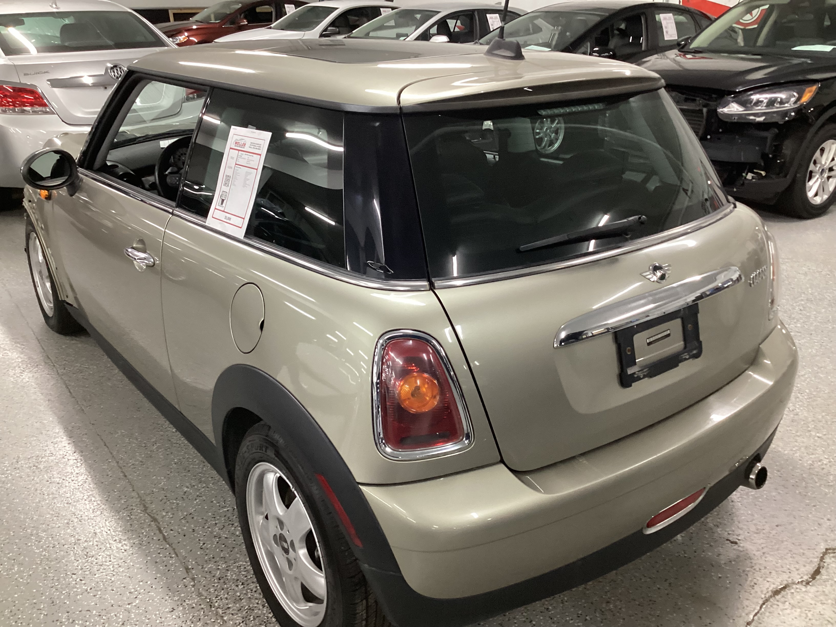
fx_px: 749
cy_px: 314
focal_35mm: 31
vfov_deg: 45.4
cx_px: 418
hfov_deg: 58.4
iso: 320
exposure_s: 1/50
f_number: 2.4
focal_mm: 3.3
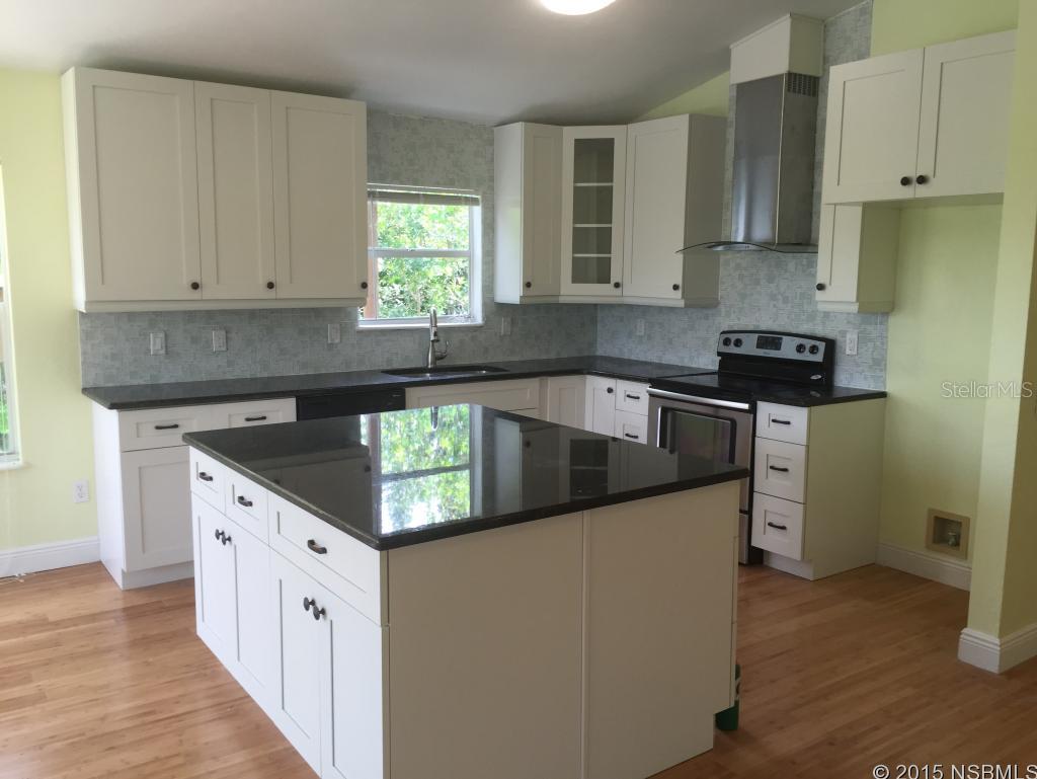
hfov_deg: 61.6
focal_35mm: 29
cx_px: 518
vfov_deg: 48.3
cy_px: 390
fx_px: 869
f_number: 2.2
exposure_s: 1/120
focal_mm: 4.15
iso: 50
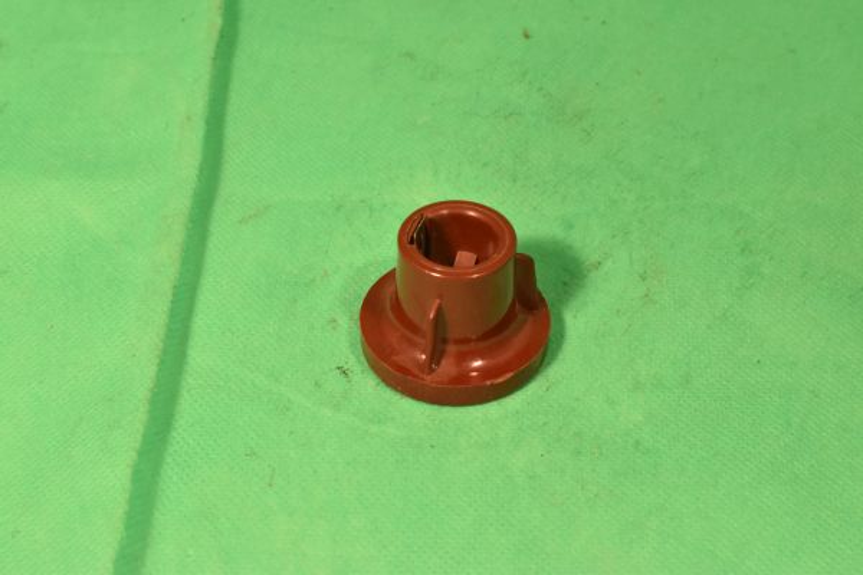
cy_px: 288
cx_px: 432
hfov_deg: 31.9
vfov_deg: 21.6
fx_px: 1510
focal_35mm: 63
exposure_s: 1/60
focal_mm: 42
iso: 1000
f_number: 16
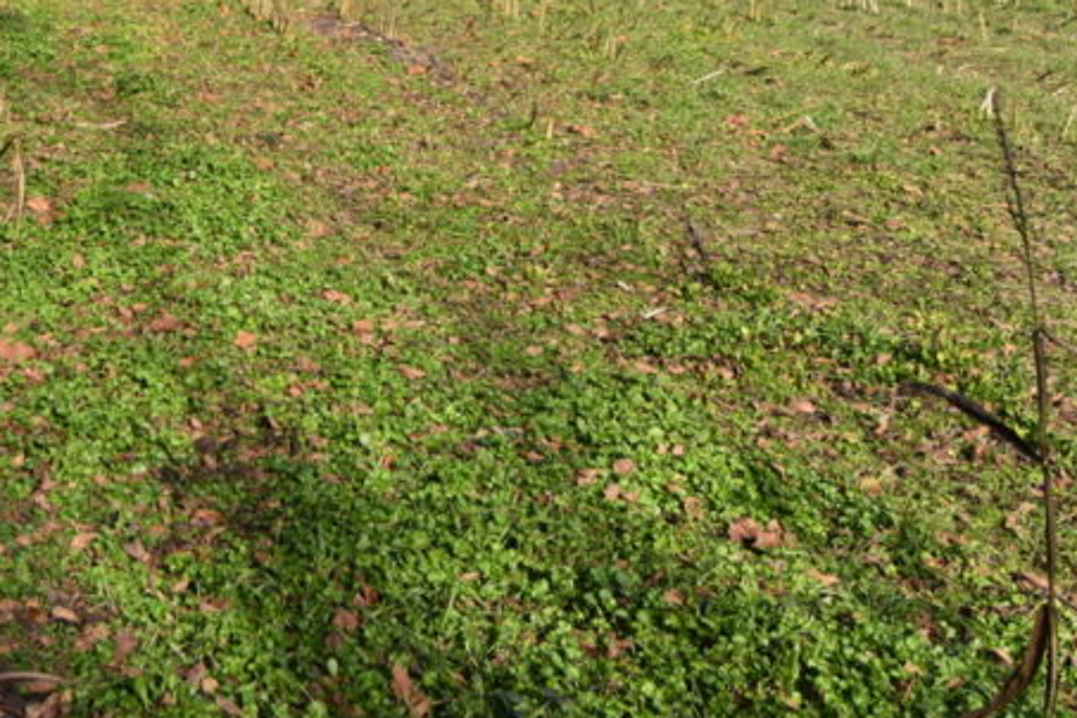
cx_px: 105
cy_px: -65
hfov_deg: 31.3
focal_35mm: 61
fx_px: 1825
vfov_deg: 21.2
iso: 200
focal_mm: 18
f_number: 9
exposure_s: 1/320
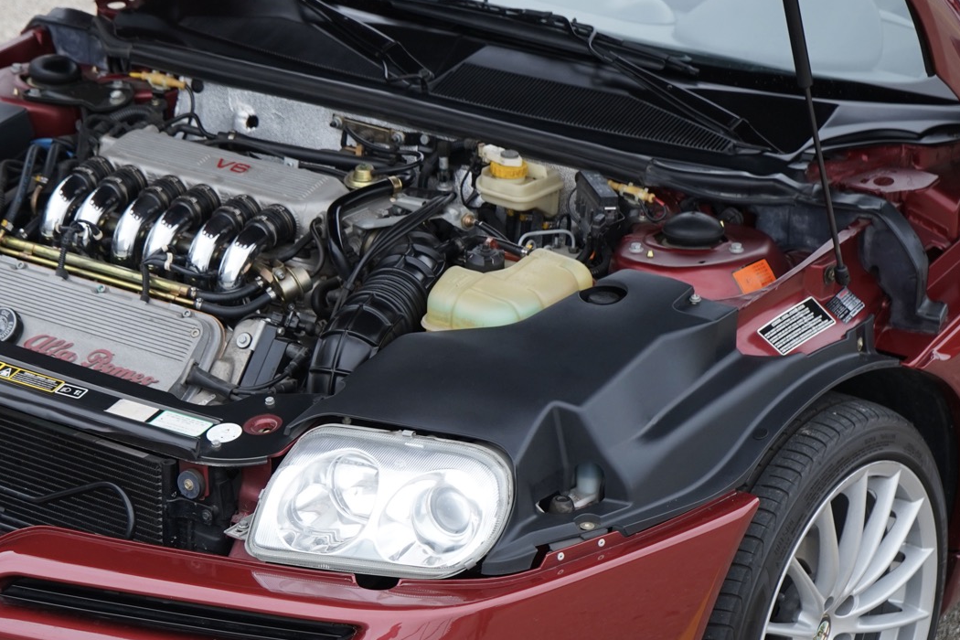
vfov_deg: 10.7
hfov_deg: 16.0
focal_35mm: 128
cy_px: 450
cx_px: 358
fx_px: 3413
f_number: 5.6
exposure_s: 1/160
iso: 640
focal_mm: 70
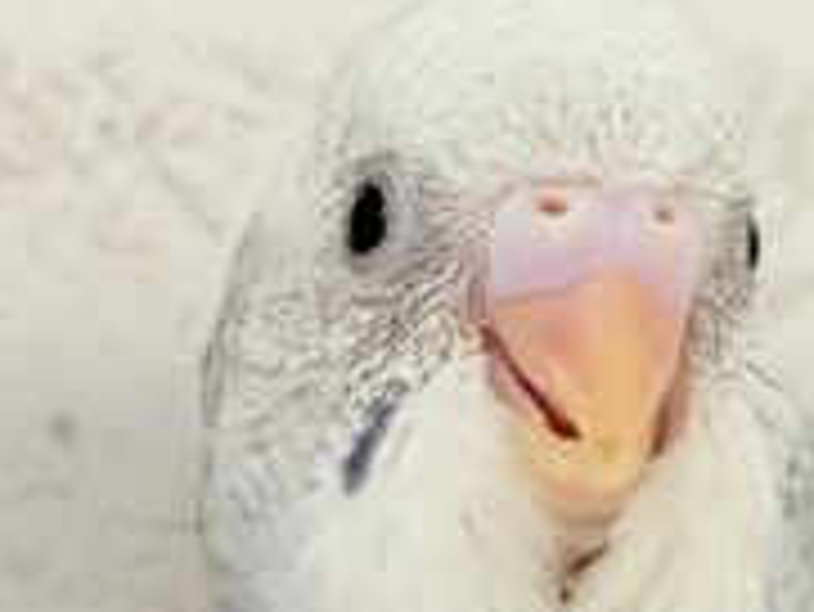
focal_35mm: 184
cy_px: 428
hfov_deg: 10.7
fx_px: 4330
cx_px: 711
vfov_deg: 8.1
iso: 50
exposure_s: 1/50
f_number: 1.6
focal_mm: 5.96
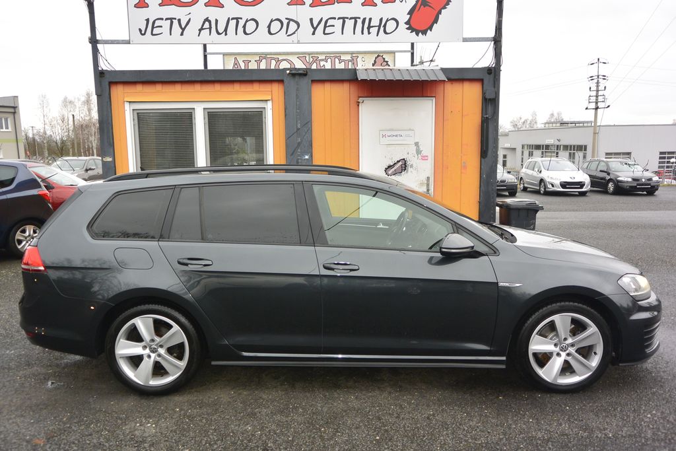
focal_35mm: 27
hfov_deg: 67.4
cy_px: 226
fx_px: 507
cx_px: 338
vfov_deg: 47.9
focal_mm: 10
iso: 160
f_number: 3.5
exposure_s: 1/160
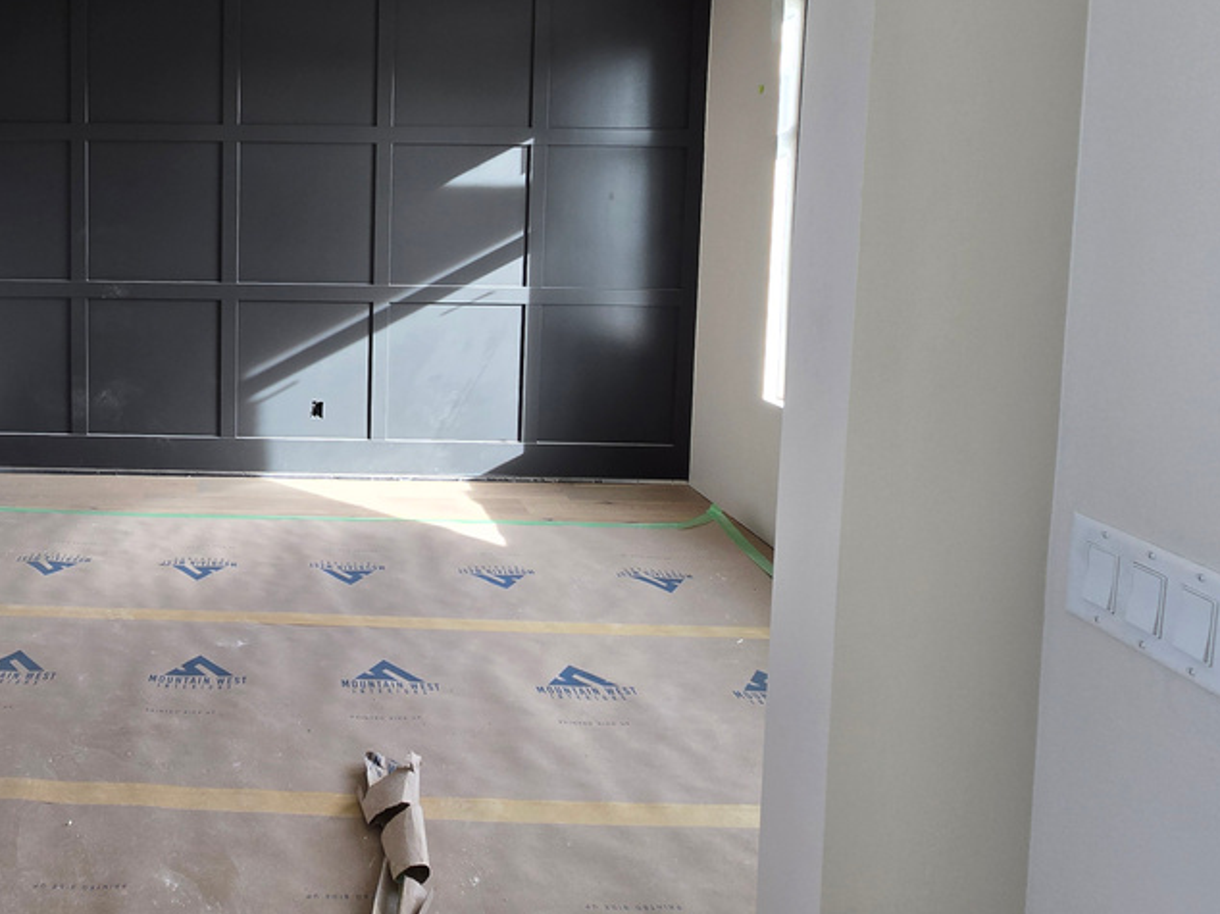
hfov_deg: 71.8
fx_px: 740
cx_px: 262
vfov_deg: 60.2
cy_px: 237
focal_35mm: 21
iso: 80
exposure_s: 1/120
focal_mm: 2.2
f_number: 2.2
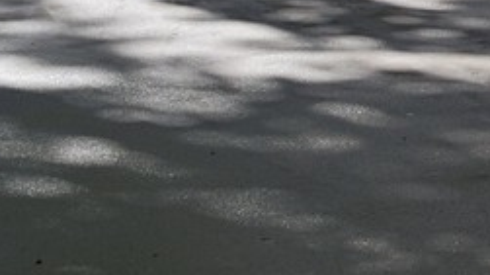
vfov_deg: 6.1
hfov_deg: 9.4
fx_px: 2429
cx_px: 1406
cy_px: -511
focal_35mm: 187
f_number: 7.1
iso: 200
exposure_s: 1/200
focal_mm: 28
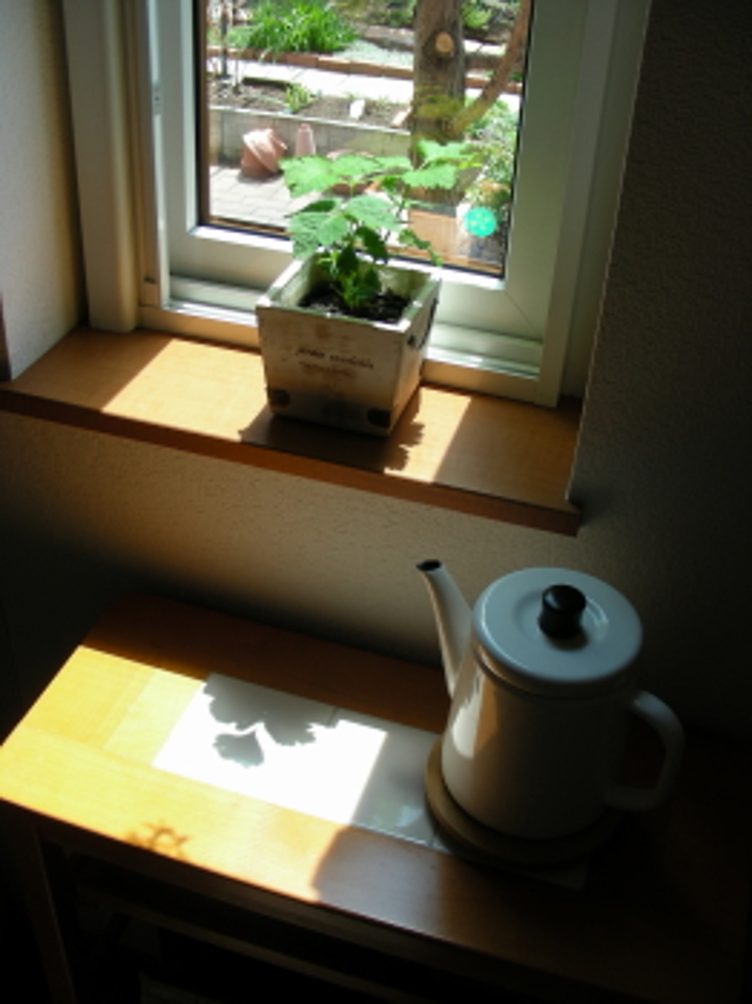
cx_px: 376
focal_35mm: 38
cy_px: 502
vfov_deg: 49.0
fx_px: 1102
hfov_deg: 37.7
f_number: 3.5
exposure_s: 1/128
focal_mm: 6.3
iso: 50
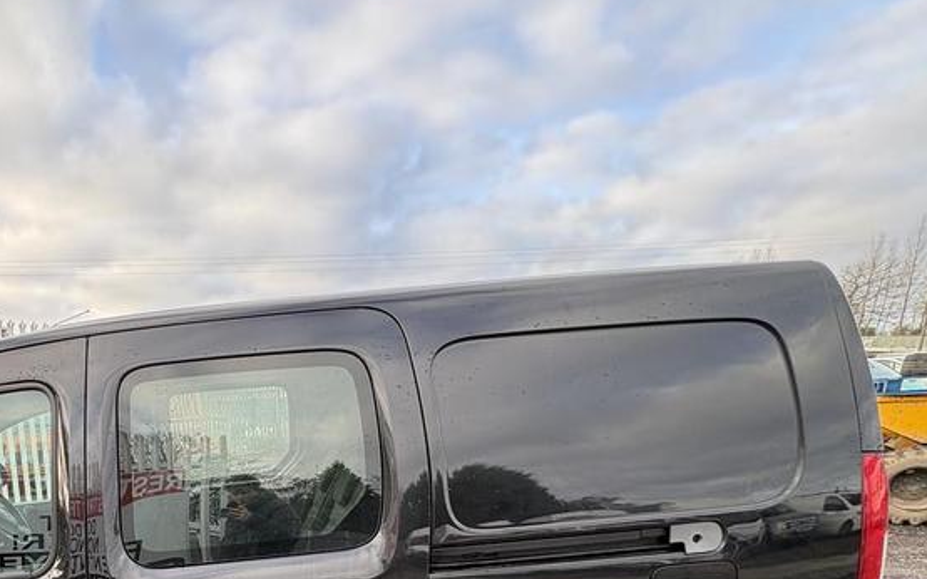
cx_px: 181
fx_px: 606
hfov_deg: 67.5
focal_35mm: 24
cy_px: 544
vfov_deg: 45.2
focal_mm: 2.22
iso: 64
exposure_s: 1/99
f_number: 2.2
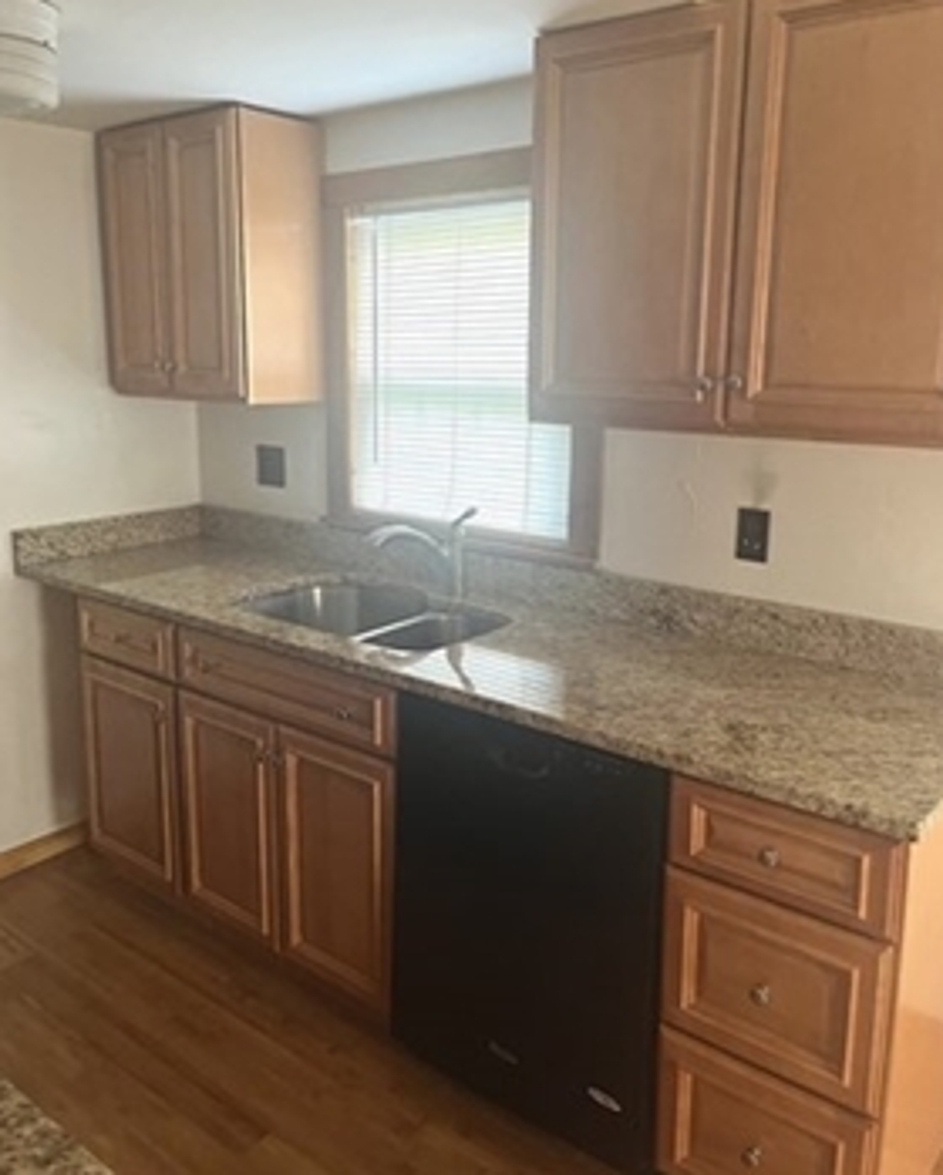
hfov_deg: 50.1
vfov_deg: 60.2
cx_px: 478
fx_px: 1010
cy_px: 513
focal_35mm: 29
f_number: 1.6
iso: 320
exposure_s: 1/60
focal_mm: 5.1
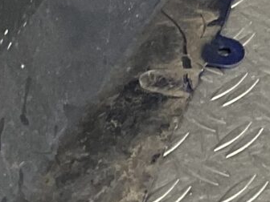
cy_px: -269
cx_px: 534
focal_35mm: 221
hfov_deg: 8.5
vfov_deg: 6.4
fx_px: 1724
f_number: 1.8
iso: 50
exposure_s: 1/50
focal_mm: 3
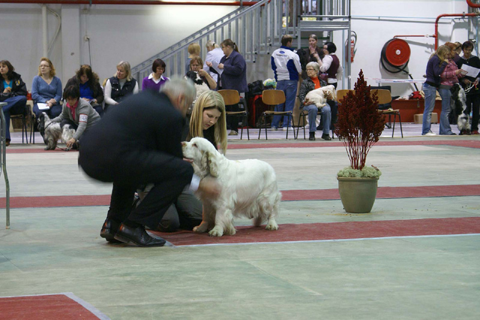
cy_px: 160
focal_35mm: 105
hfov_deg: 19.5
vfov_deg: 13.0
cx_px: 240
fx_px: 1400
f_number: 5.6
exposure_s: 1/20
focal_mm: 70
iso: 400
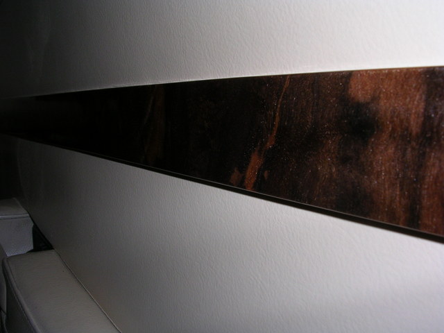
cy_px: 166
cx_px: 222
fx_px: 487
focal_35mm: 38
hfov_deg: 49.0
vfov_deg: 37.7
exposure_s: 1/60.1
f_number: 5.6
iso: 50
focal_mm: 5.8
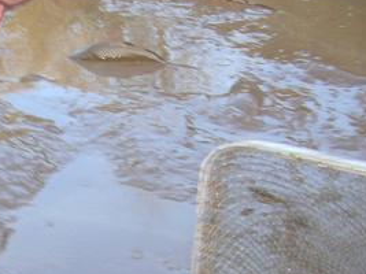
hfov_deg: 22.4
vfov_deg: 16.9
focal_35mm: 84
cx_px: 0
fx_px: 888
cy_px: 312
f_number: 2.8
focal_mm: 5.8
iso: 50
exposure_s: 1/30
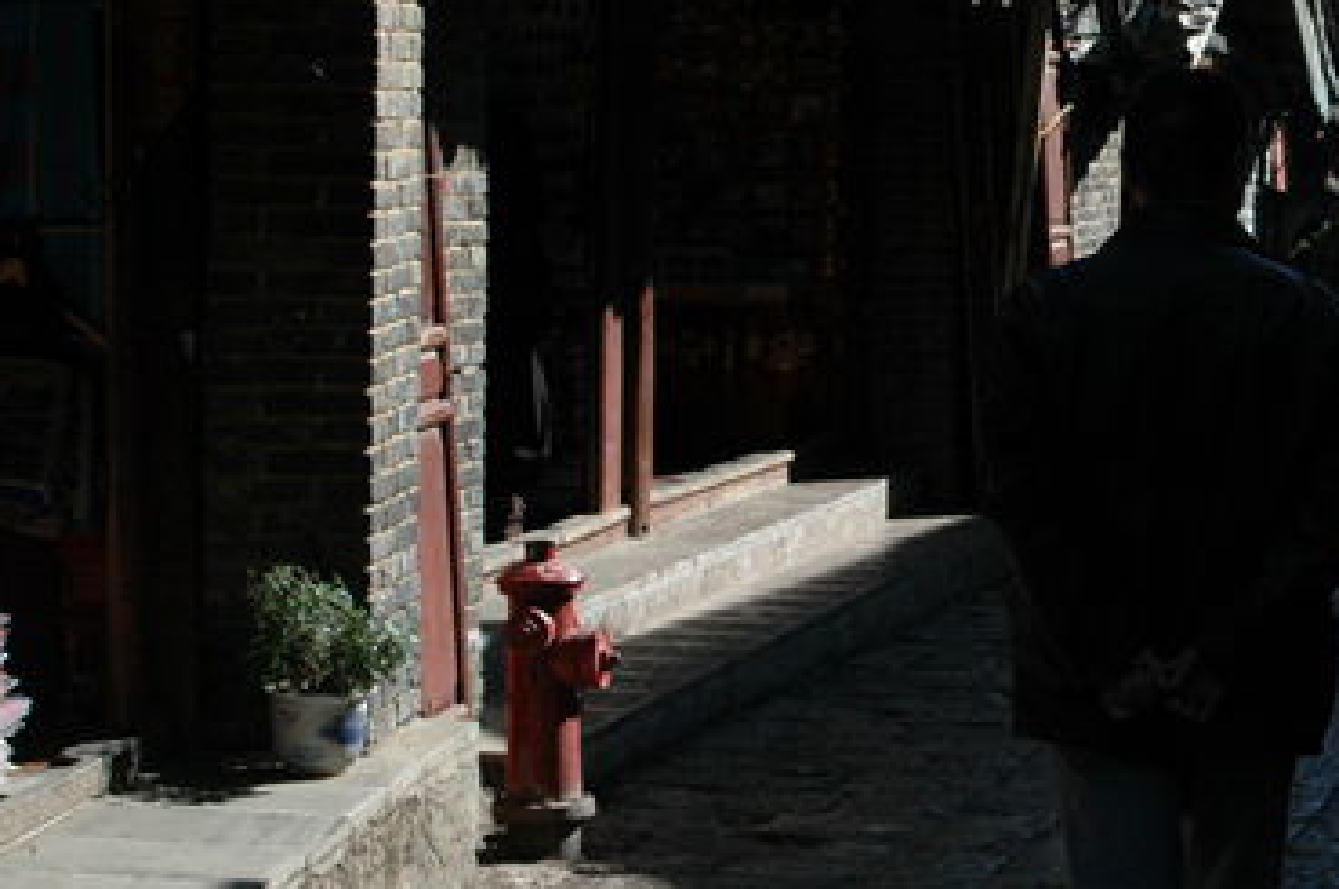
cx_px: 1437
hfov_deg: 21.4
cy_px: 176
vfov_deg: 14.9
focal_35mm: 91
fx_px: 3380
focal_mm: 28
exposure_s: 1/400
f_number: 10
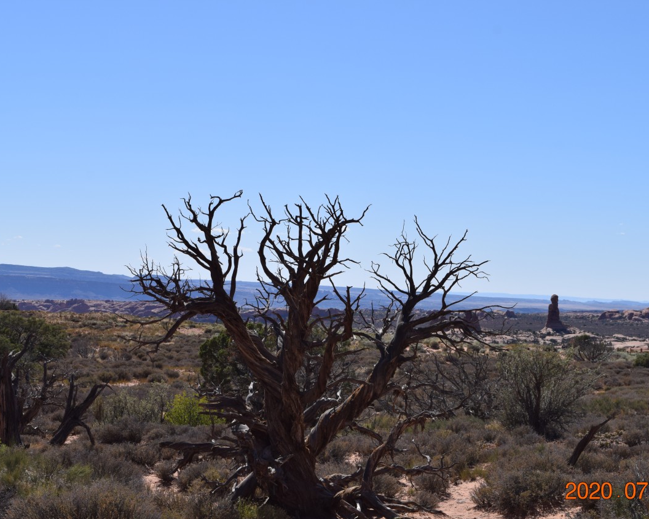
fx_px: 1383
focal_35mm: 72
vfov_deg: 21.3
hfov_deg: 26.4
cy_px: 256
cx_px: 347
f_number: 11
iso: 200
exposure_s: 1/500
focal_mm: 40
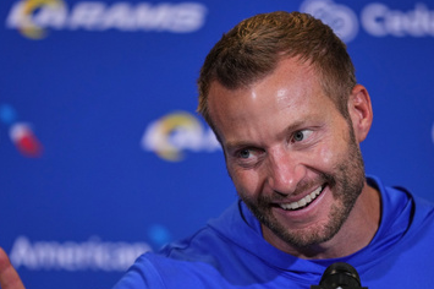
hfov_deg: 3.6
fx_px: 6949
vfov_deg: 2.4
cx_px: 229
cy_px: 200
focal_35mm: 577
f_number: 2.8
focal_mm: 400
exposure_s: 1/400
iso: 1000
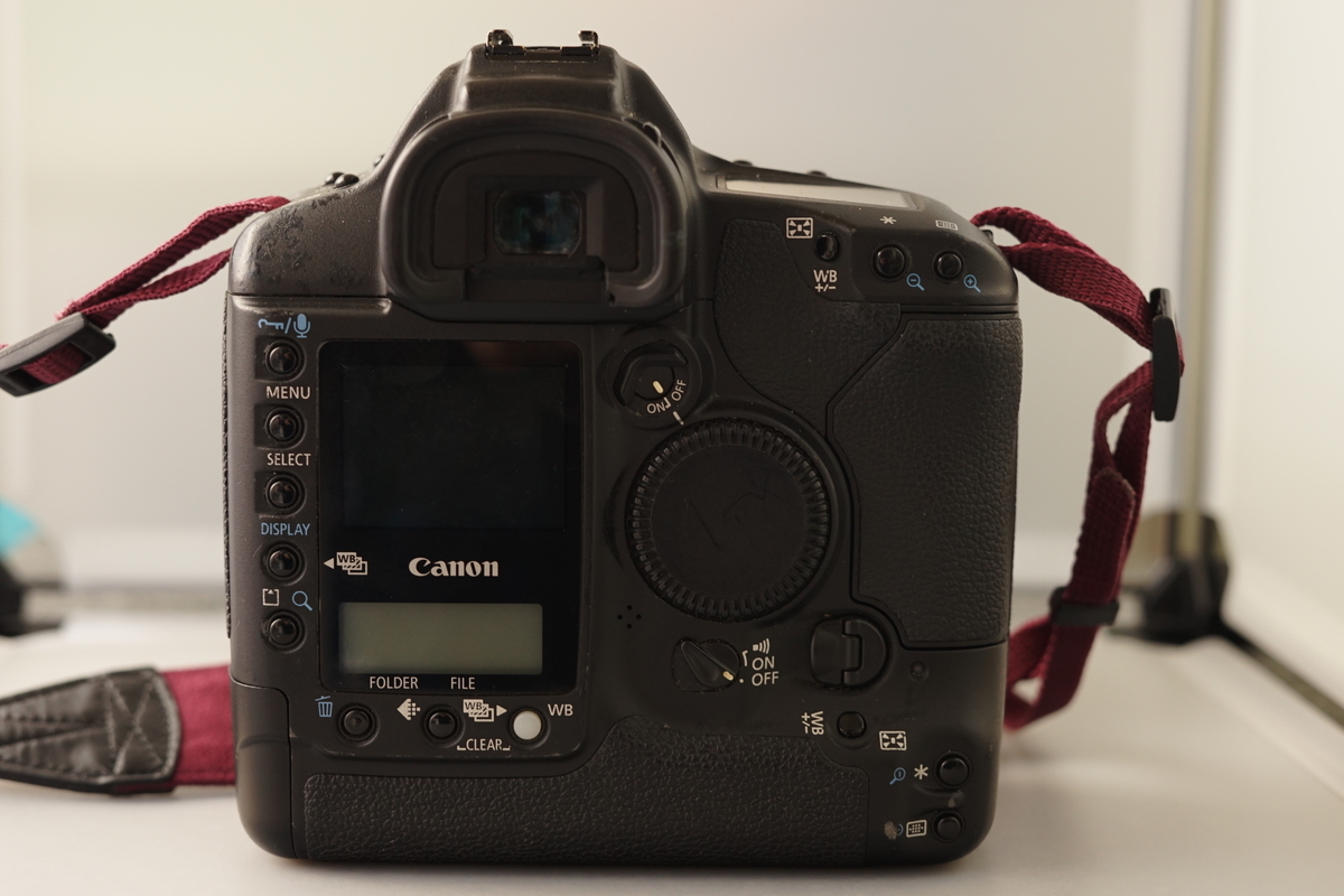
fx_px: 1867
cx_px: 672
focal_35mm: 50
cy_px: 448
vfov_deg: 27.0
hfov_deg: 39.6
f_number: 4.5
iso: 800
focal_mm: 50
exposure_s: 1/6
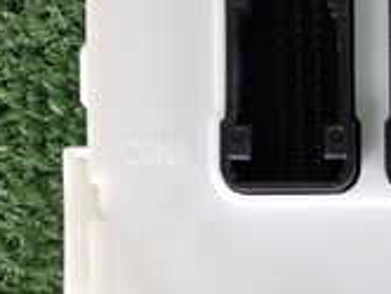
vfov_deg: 10.7
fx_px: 1550
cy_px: 355
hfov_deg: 13.6
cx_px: 563
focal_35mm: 137
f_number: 2.7
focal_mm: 6.83
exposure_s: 1/125
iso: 400
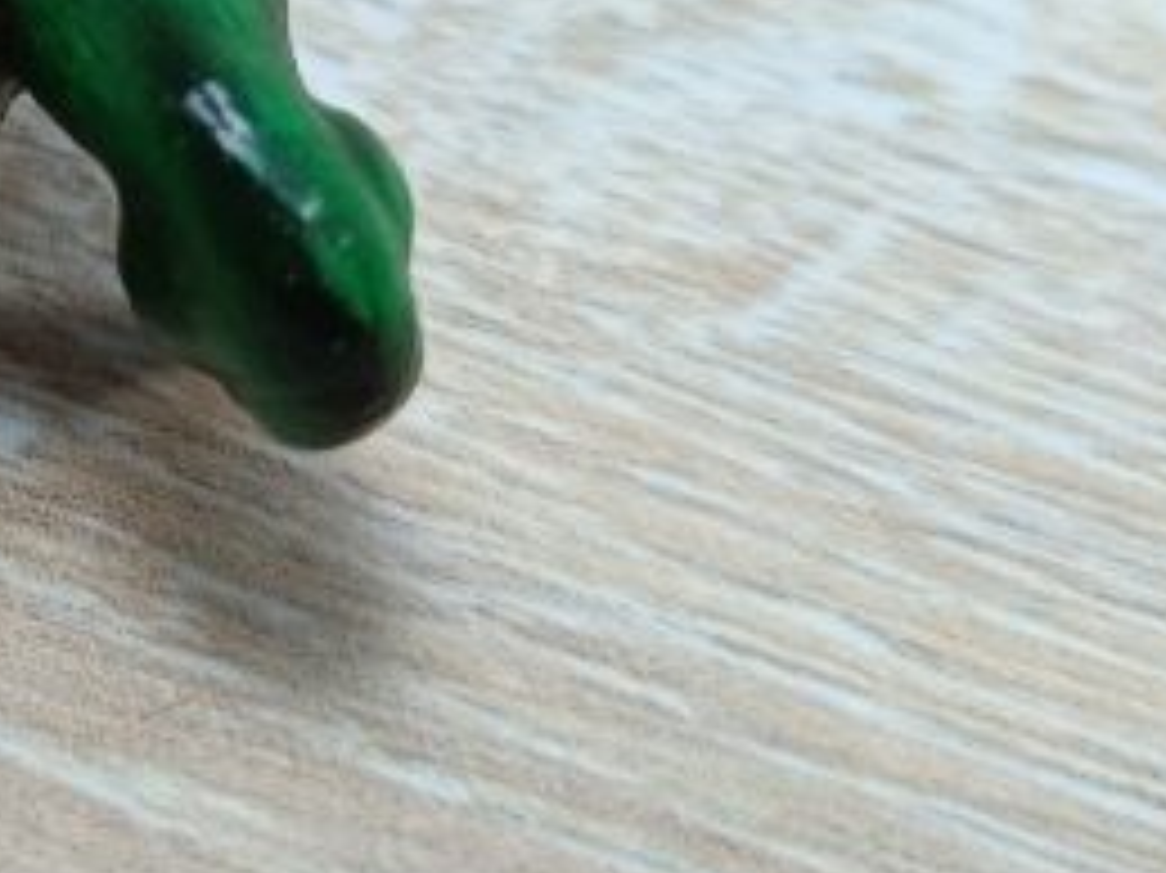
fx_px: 3198
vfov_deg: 14.6
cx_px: -360
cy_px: -374
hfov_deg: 19.1
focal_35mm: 95
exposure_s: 1/153
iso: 52
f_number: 1.88
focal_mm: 5.59
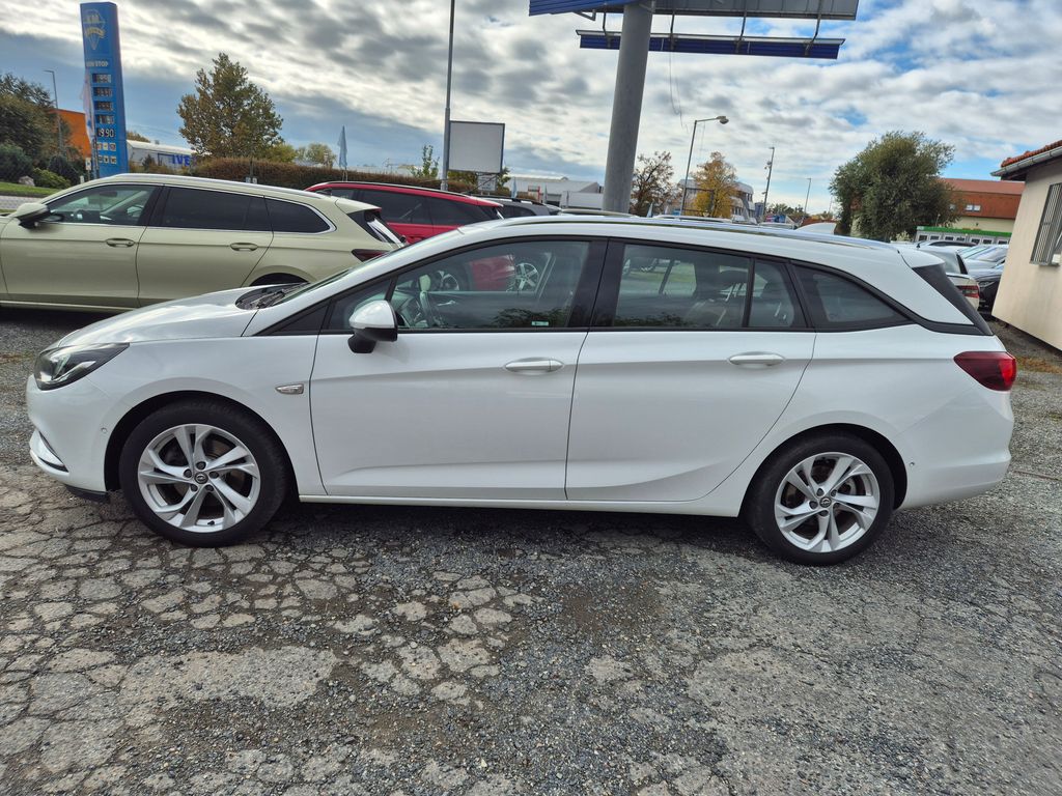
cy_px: 398
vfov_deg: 58.9
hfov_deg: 73.9
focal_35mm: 23
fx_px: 706
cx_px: 531
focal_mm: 5.4
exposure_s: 1/2392
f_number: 1.8
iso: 25
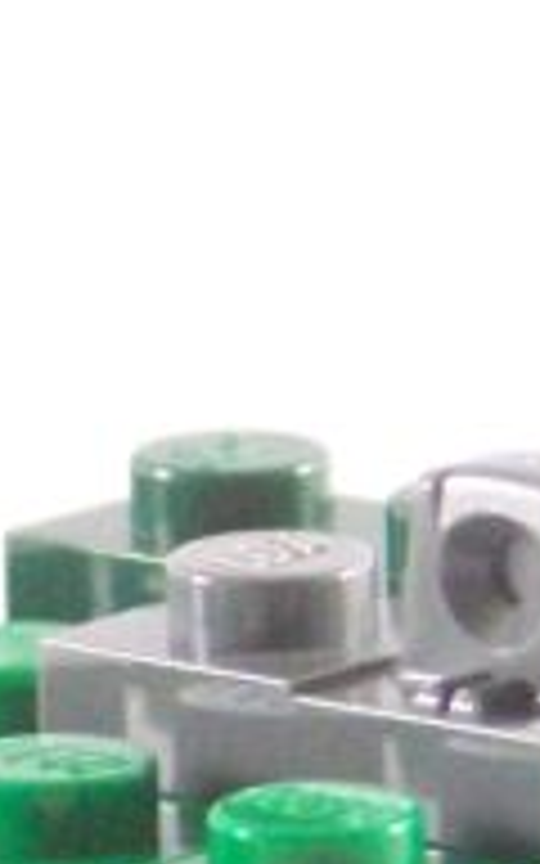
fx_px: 13987
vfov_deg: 3.5
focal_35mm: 594
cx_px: -266
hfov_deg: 2.2
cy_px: 855
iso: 400
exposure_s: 1/60
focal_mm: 17.5
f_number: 3.2
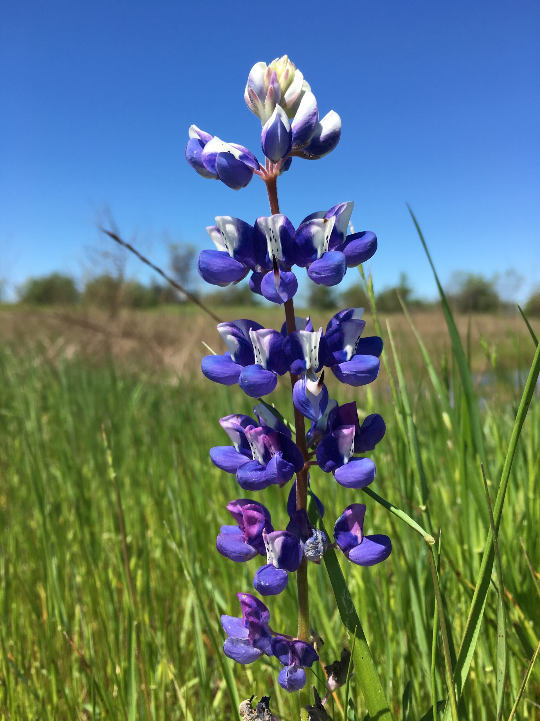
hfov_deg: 48.2
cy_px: 360
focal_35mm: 29
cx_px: 270
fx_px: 603
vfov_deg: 61.7
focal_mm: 4.15
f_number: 2.2
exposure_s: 1/1282
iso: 25
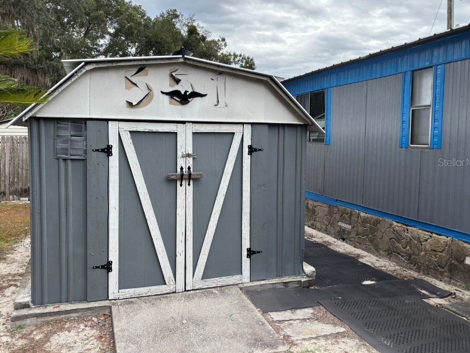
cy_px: 162
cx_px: 224
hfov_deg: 61.6
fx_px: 394
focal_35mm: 29
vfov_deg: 48.2
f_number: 1.6
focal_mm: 5.96
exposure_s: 1/988
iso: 50
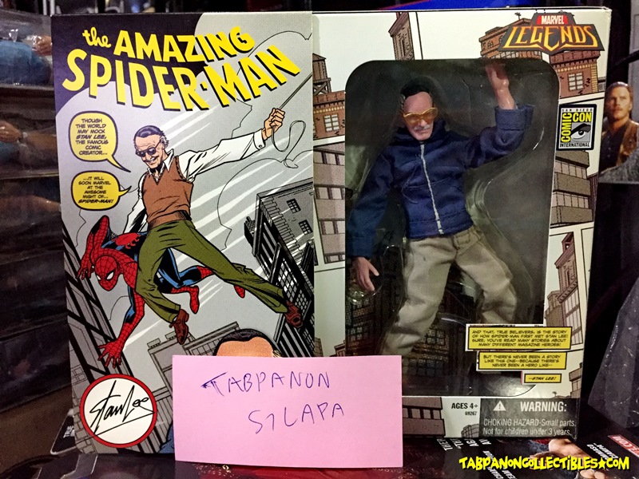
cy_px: 240
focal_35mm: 29
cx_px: 320
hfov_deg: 61.7
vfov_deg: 48.2
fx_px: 535
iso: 320
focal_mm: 4.15
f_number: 2.2
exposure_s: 1/17
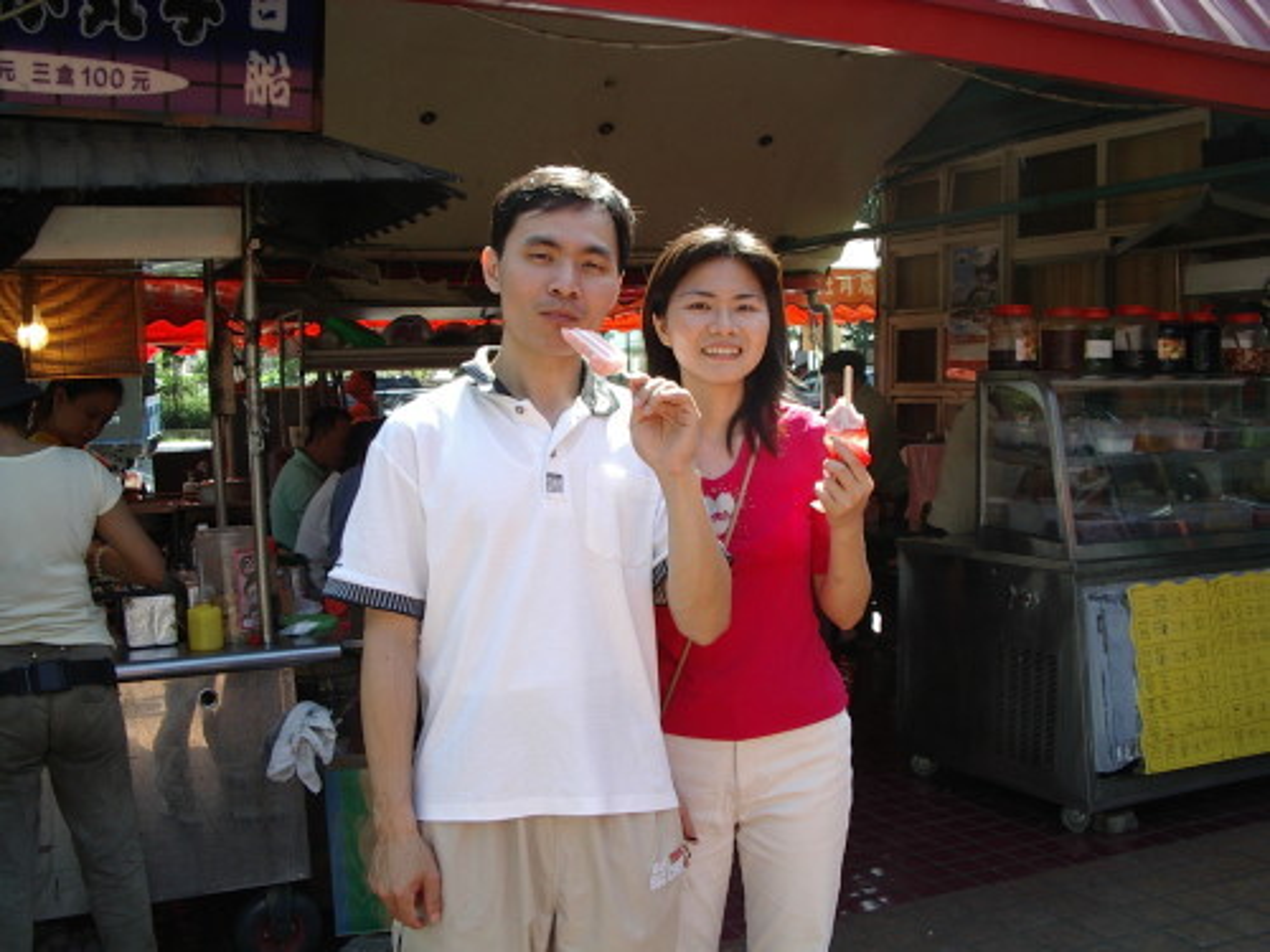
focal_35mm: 38
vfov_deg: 37.7
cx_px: 635
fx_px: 1394
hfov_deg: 49.0
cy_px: 476
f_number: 4.8
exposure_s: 1/100
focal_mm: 5.8
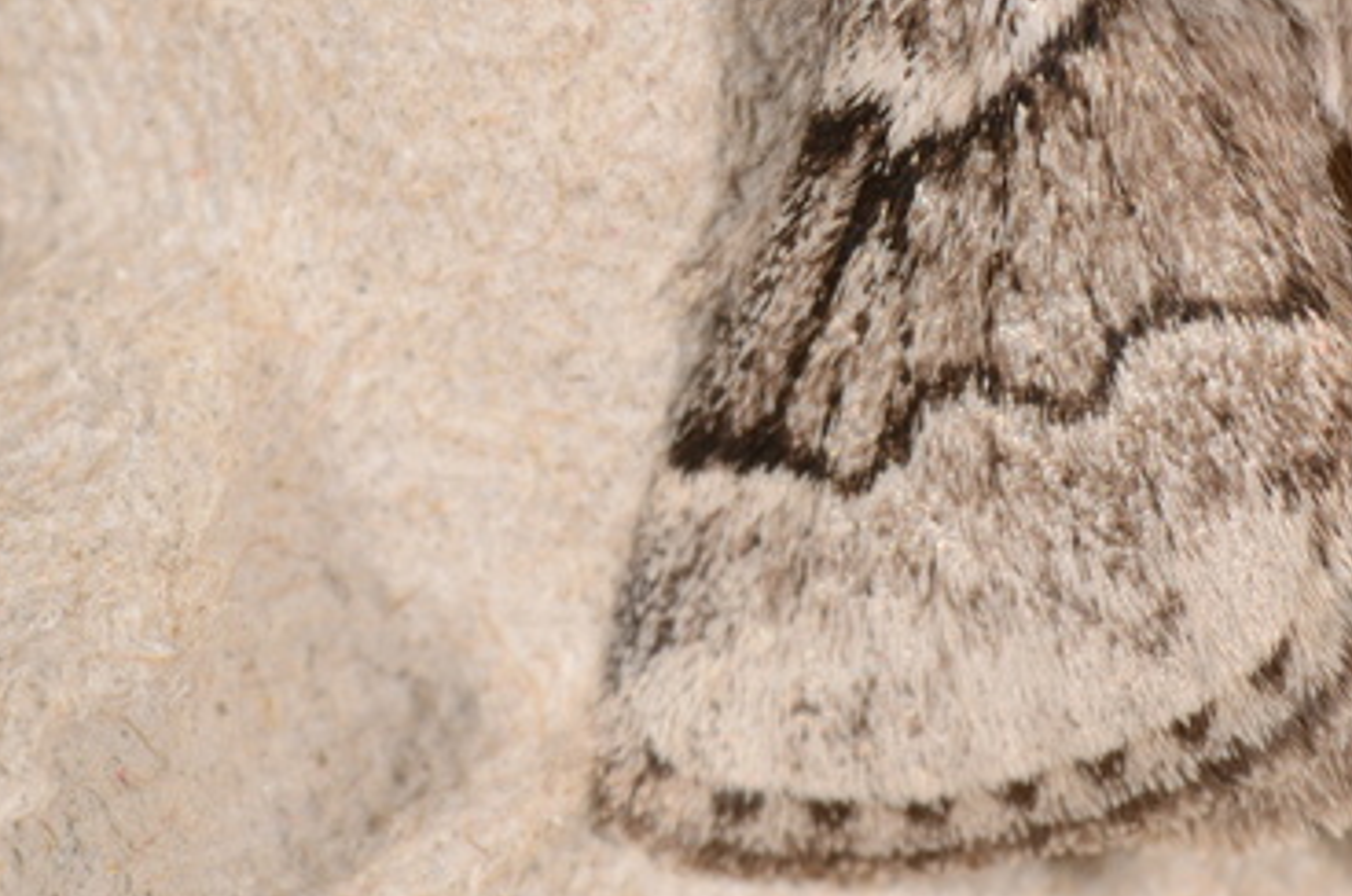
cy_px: 191
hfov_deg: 7.5
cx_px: 1286
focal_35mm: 274
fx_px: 10275
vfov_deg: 5.0
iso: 100
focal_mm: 85
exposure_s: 1/60
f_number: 25
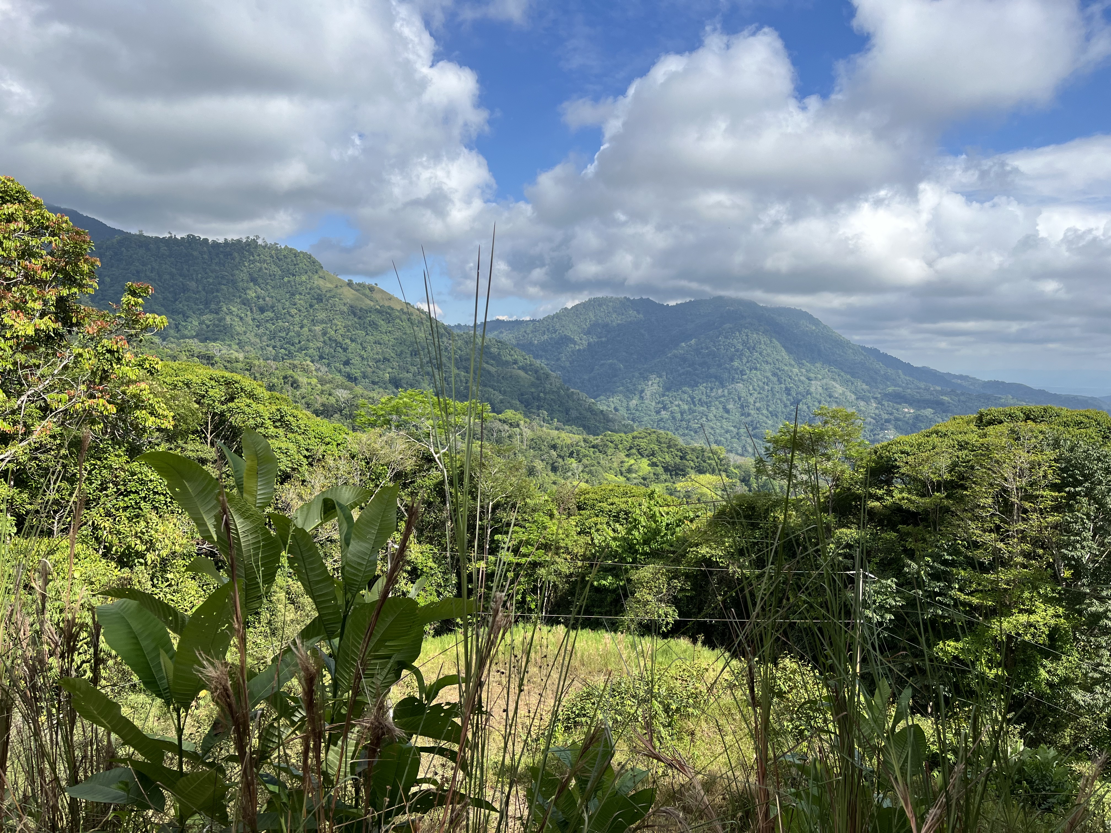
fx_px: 834
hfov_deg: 67.3
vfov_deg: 53.1
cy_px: 416
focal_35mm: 26
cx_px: 556
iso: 50
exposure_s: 1/3623
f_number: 1.6
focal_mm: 5.1
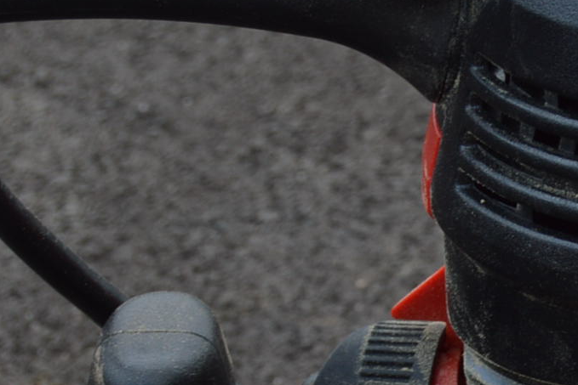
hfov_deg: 6.1
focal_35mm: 332
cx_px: 814
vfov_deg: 4.1
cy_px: 532
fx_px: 5331
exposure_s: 1/160
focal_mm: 50
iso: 100
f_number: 8
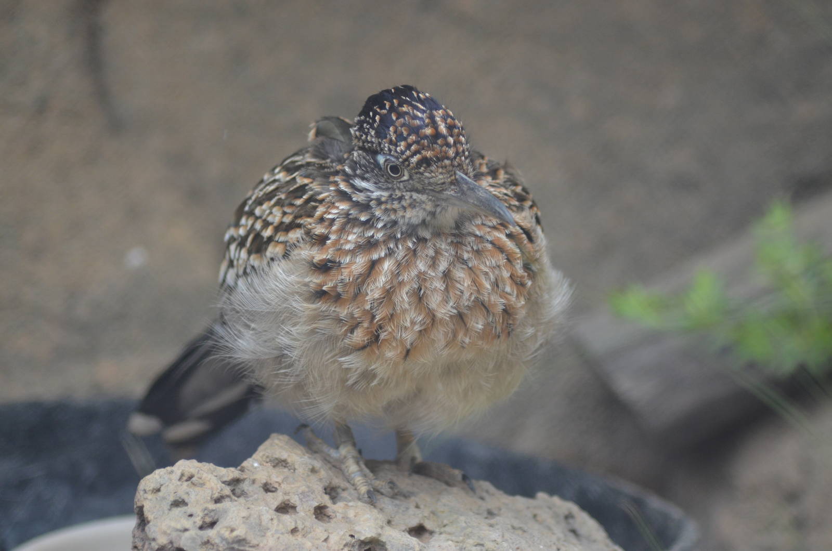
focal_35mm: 232
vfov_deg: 5.9
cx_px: 416
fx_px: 5363
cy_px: 276
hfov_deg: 8.9
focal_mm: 155
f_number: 4.5
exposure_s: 1/640
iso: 800
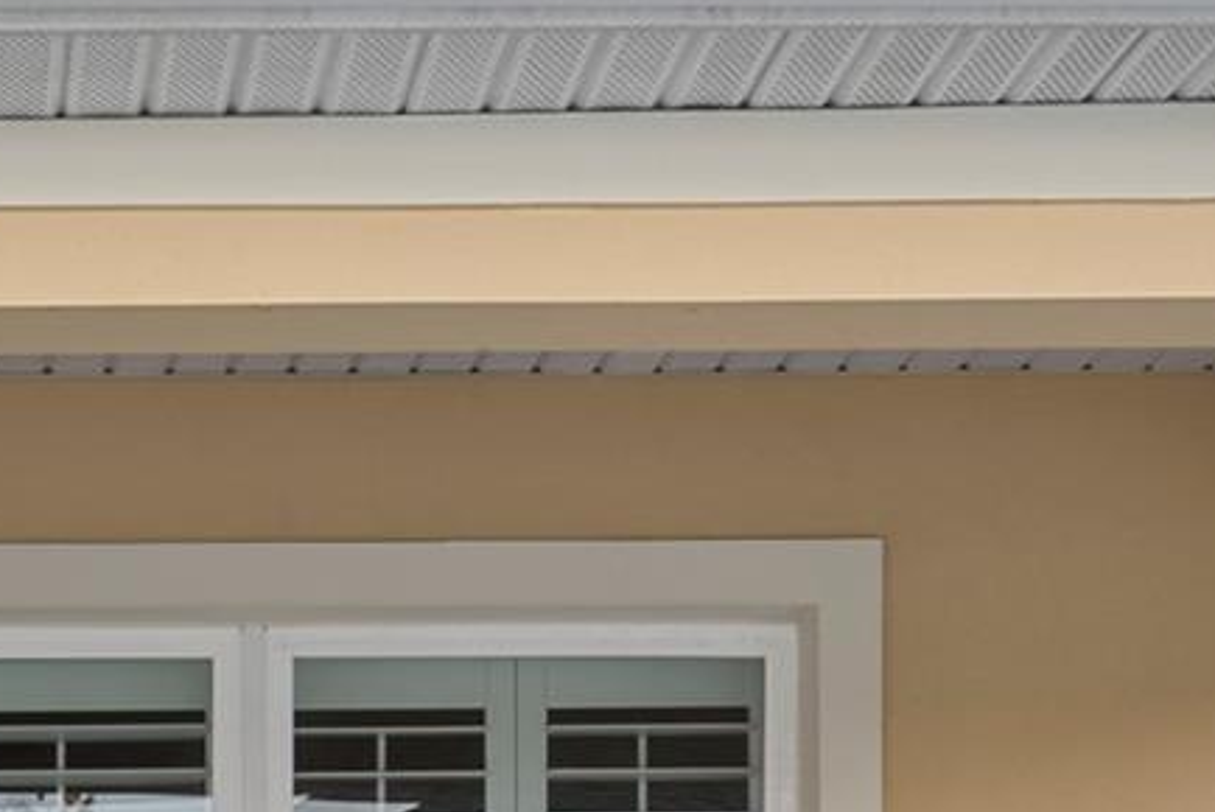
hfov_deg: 15.4
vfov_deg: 10.1
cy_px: 1378
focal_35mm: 129
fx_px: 4356
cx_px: -132
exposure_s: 1/20
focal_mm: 35
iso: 125
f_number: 8
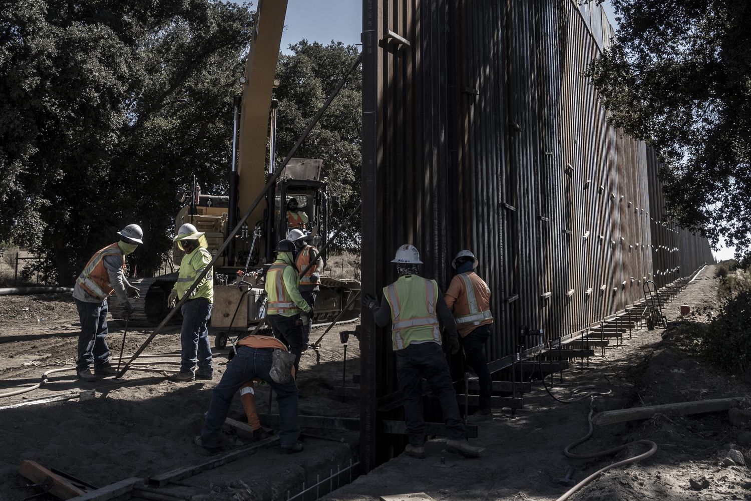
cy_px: 250
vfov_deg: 53.1
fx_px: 501
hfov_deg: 73.7
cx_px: 376
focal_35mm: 24
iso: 400
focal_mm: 8.8
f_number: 4
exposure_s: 1/400
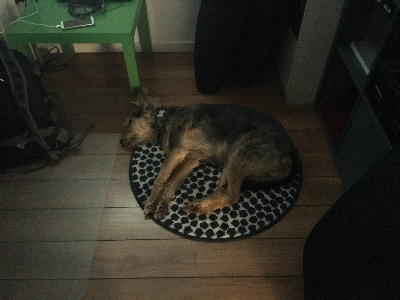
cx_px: 200
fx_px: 335
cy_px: 150
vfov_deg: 48.2
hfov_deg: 61.7
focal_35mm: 29
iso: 2000
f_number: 2.2
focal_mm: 4.15
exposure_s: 1/4
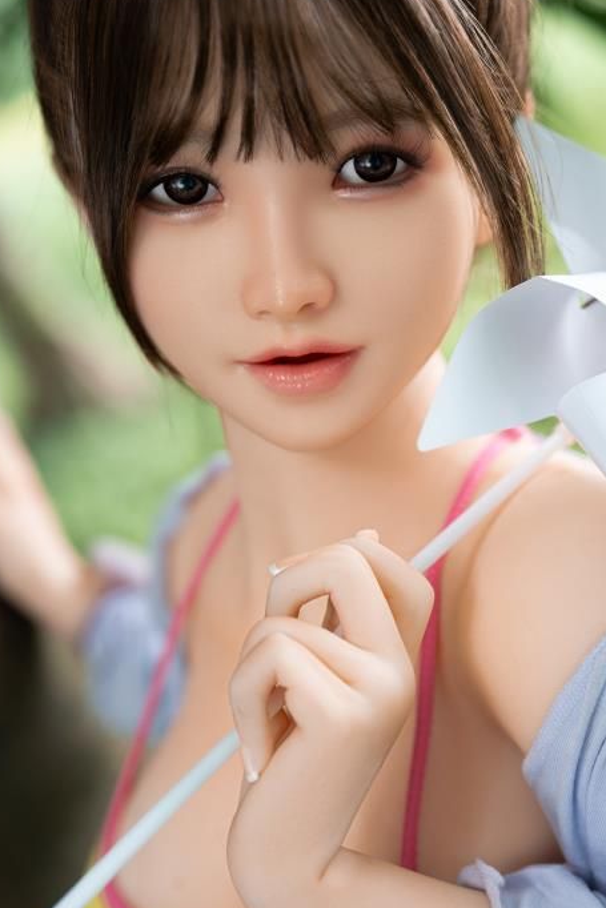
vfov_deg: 30.5
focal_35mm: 66
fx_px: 1666
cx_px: 366
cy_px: 517
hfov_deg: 20.6
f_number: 2.5
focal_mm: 50
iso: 250
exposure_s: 1/160
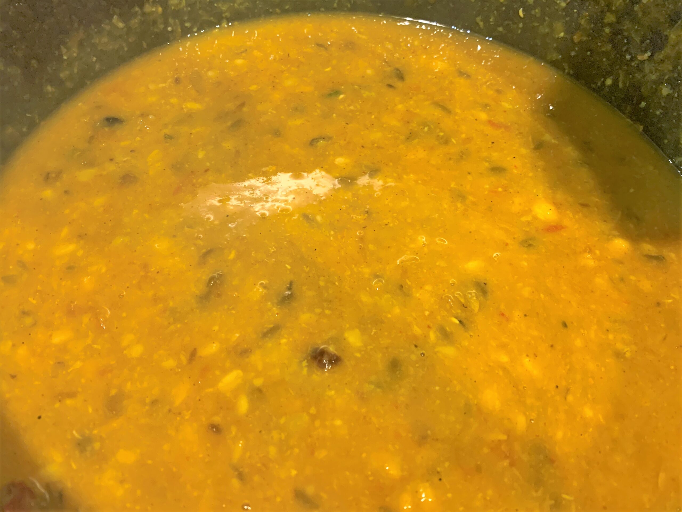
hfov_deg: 67.3
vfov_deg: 53.1
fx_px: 512
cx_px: 341
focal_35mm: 26
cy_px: 256
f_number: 1.8
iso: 400
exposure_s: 1/50
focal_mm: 4.25
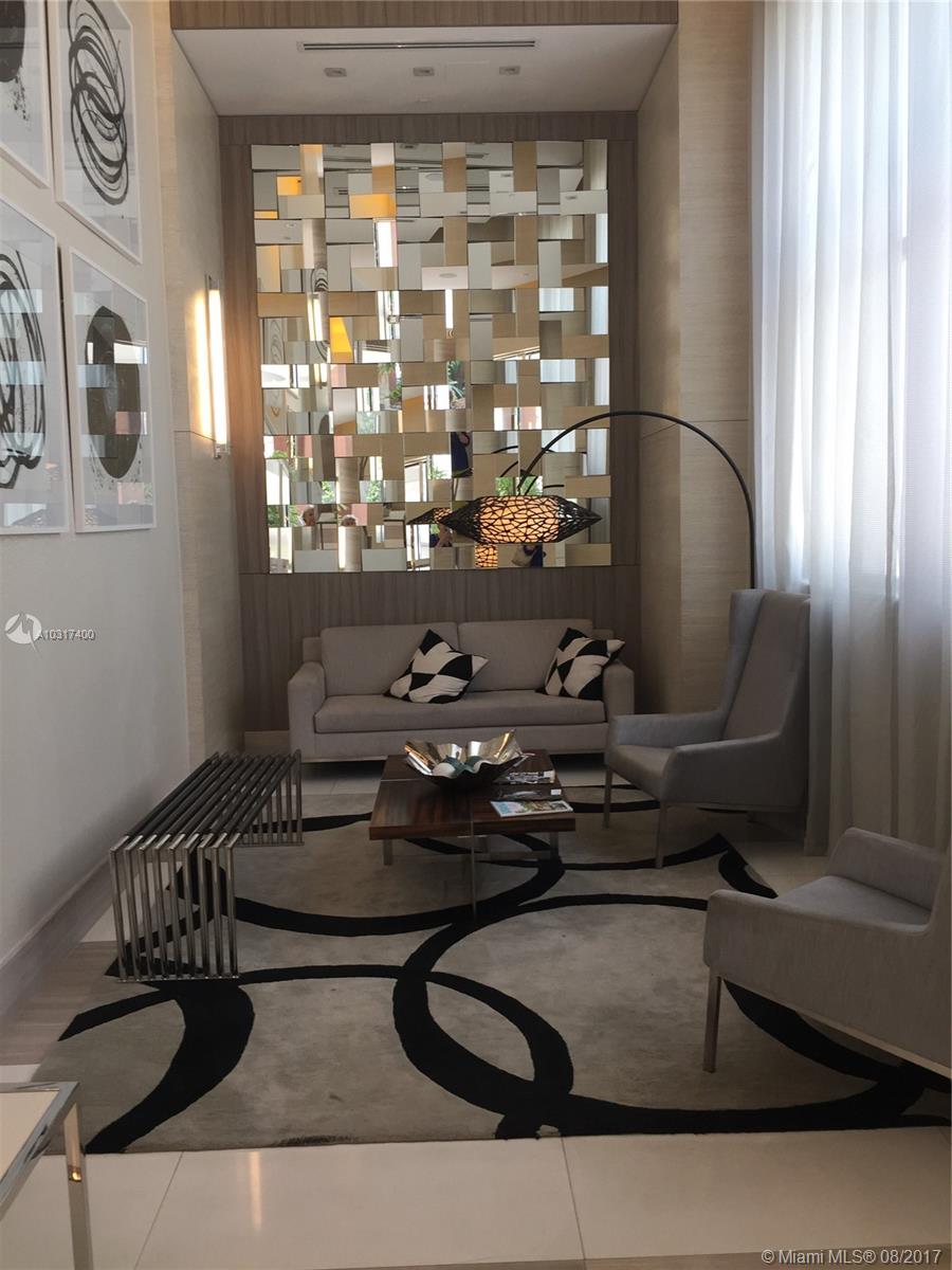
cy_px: 635
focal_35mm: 29
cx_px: 476
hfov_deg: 48.2
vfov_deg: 61.7
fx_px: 1063
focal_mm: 4.15
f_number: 2.2
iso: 40
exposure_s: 1/60
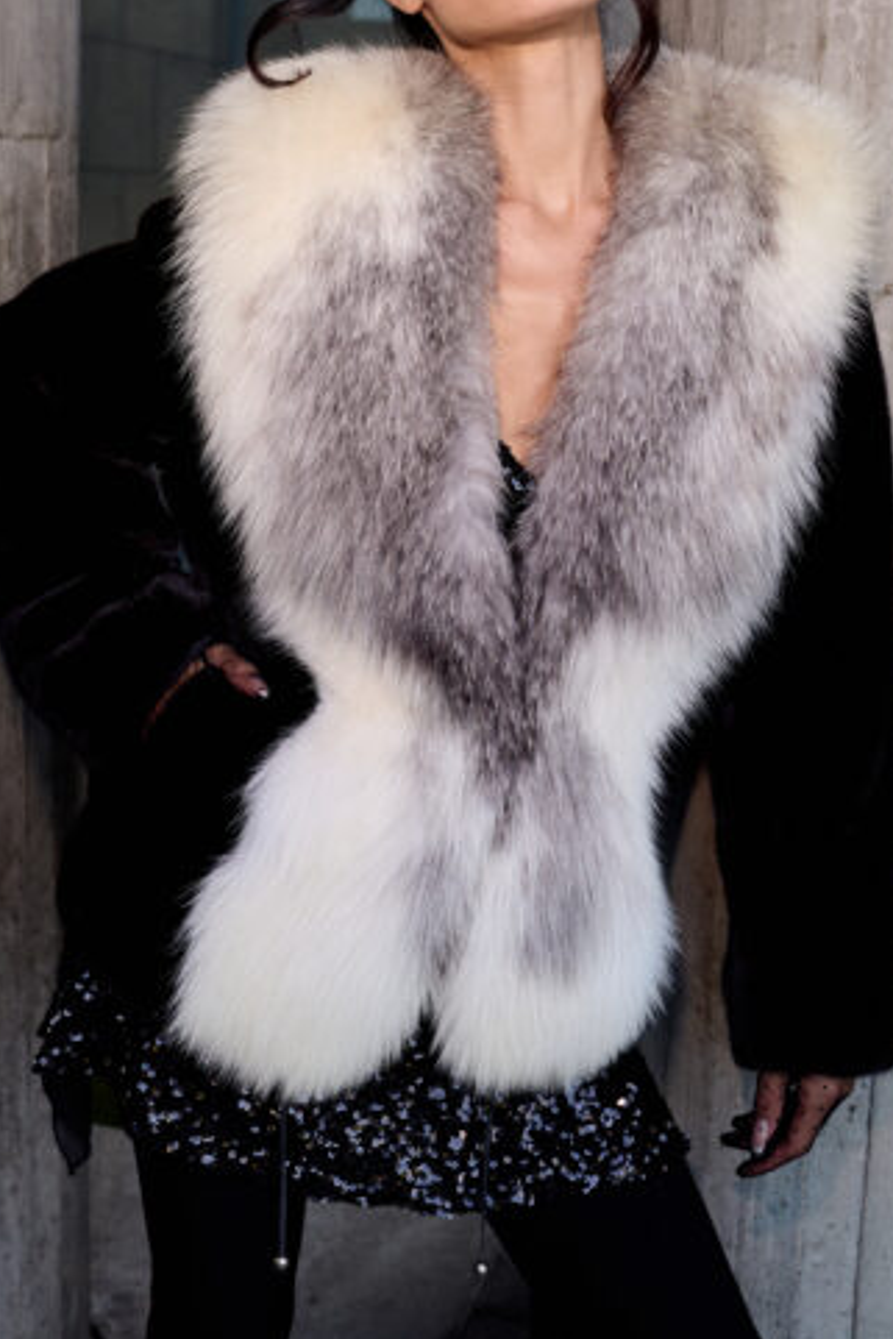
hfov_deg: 28.7
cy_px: 493
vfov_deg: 41.6
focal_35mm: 47
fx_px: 1747
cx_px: 487
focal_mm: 35
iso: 640
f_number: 6.3
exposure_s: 1/320
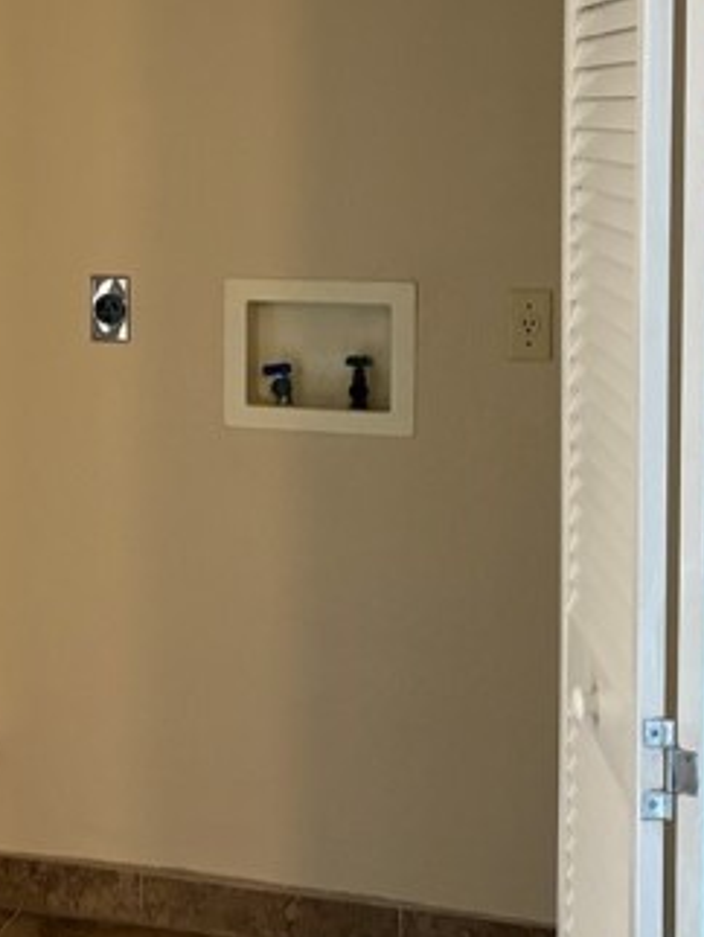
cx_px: 140
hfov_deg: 23.3
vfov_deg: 30.8
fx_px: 1679
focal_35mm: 62
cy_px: 276
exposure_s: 1/60
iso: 250
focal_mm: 5.96
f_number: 1.6
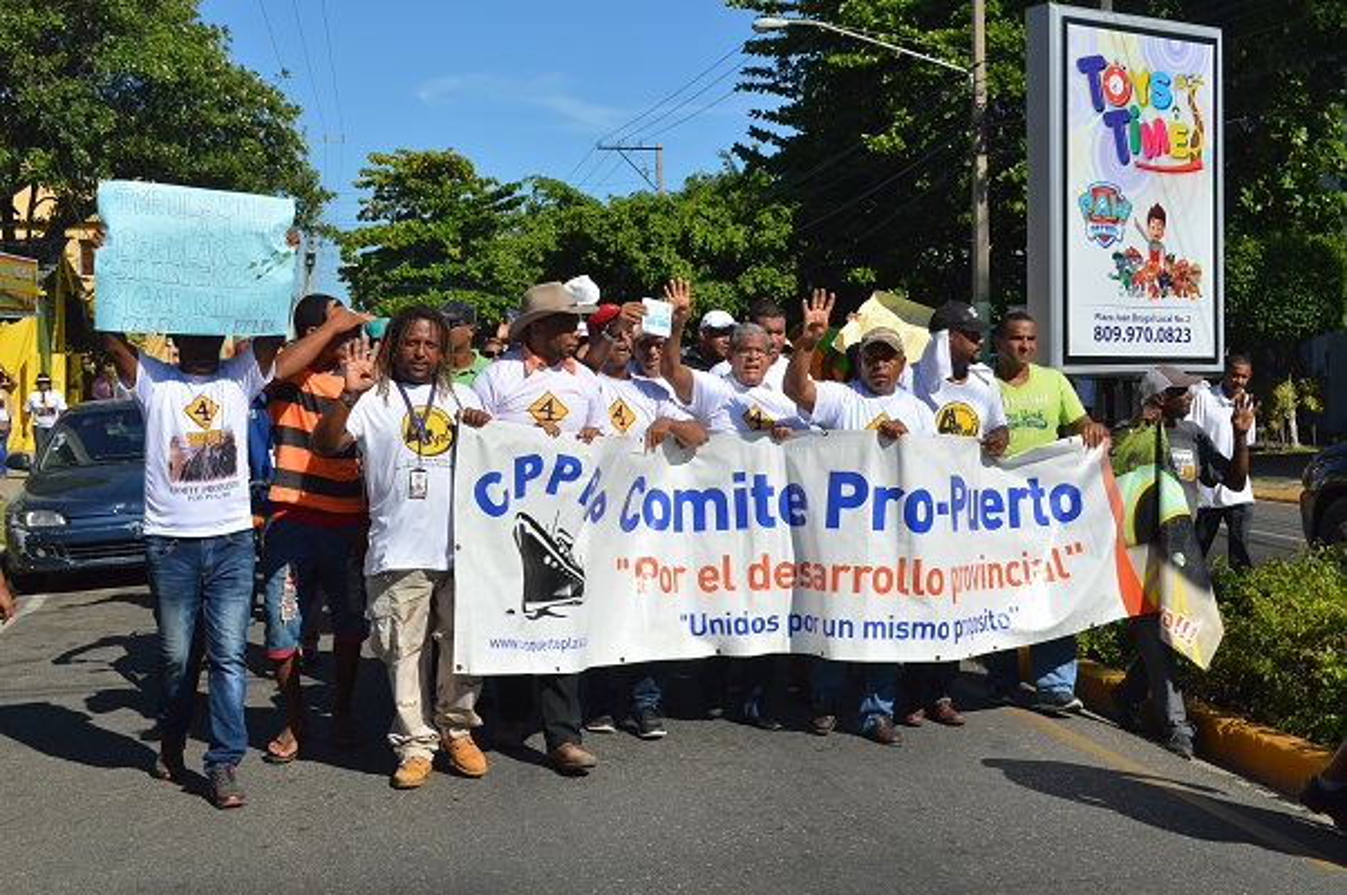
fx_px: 1794
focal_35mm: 48
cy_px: 448
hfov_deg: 41.2
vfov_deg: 28.0
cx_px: 674
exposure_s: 1/400
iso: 100
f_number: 10
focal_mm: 32
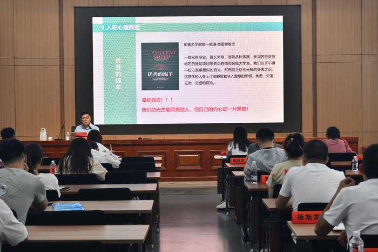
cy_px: 126
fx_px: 682
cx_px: 189
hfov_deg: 31.0
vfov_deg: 20.9
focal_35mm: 65
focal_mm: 65
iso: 800
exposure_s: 1/200
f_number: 7.1
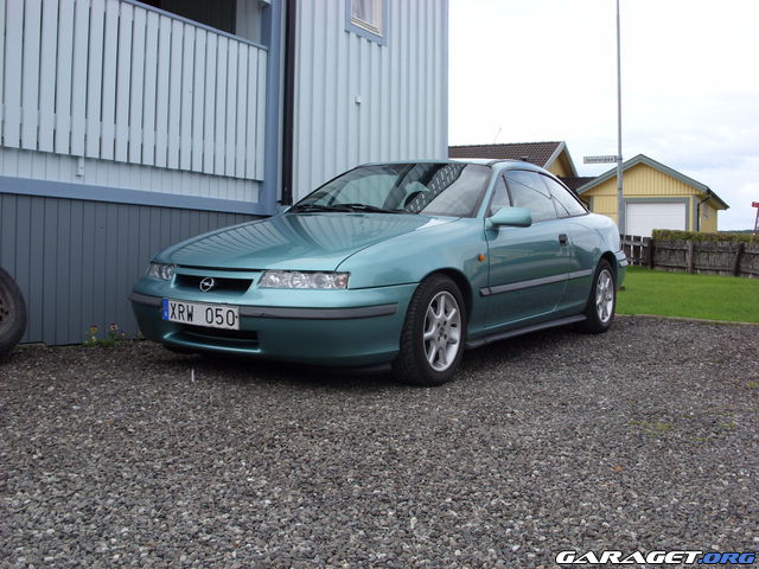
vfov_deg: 37.7
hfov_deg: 49.0
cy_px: 284
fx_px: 833
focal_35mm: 38
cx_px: 380
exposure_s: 1/209
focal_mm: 6.3
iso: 50
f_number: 4.9
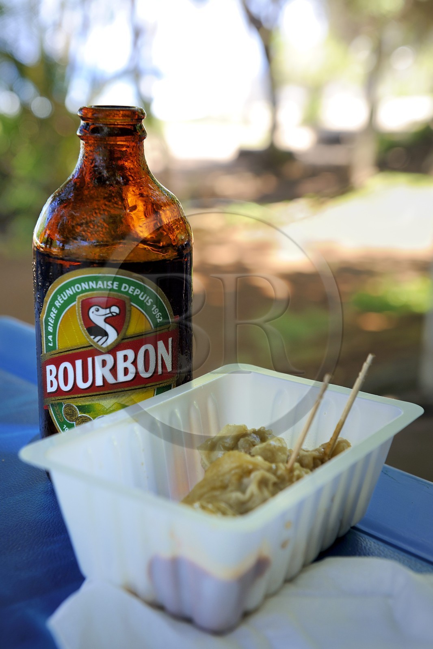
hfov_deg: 27.0
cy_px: 324
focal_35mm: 50
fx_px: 902
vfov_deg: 39.6
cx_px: 216
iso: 200
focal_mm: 50
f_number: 5
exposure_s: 1/60
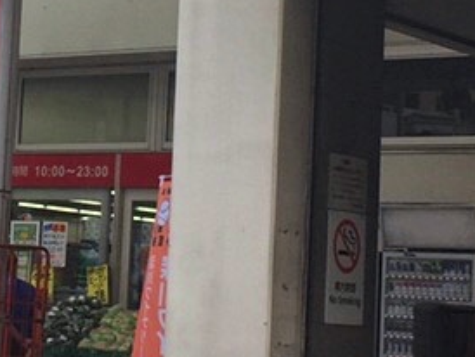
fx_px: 1744
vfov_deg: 11.6
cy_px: 69
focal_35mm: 127
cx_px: 64
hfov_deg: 15.4
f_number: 2.2
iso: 32
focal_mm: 4.15
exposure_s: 1/1319
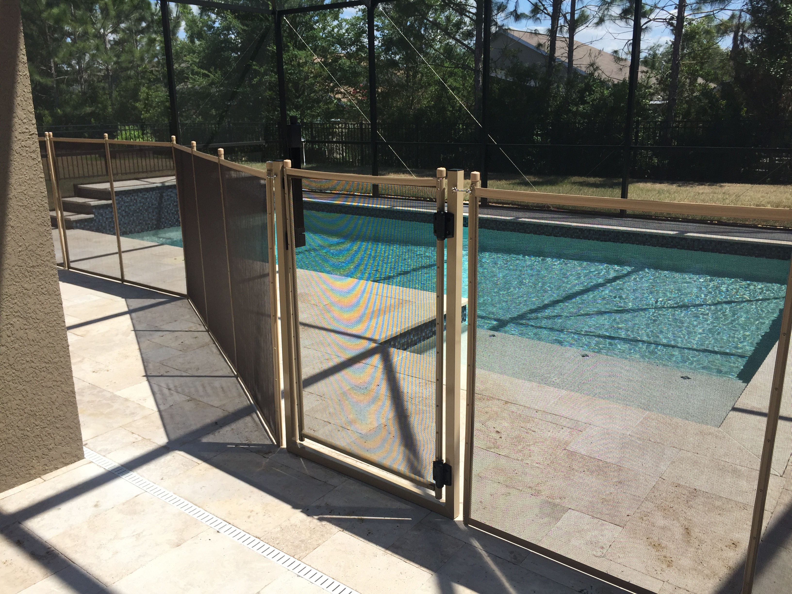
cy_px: 297
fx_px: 664
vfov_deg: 48.2
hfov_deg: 61.7
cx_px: 396
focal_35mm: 29
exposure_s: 1/1582
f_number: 2.2
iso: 32
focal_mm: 4.15
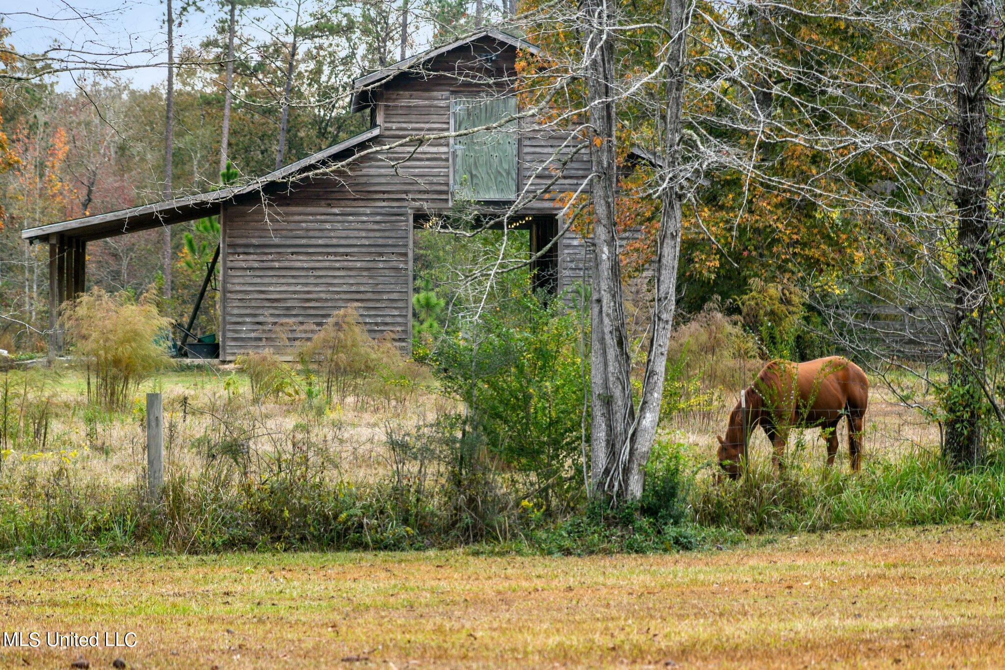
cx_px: 502
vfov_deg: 7.6
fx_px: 5024
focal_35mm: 180
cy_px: 335
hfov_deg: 11.4
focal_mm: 180
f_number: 11
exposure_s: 1/60
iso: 400
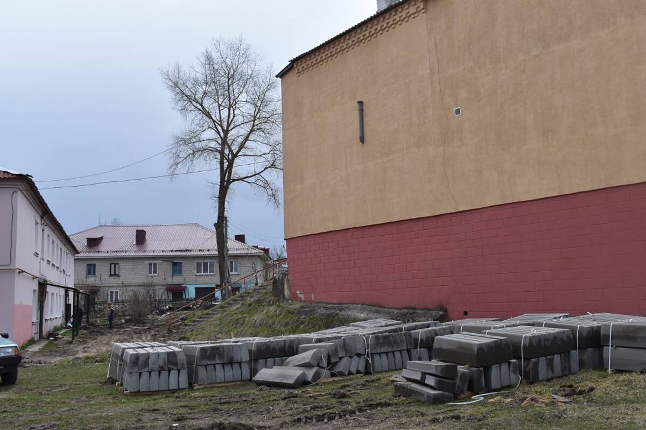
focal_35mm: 36
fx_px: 646
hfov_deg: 53.2
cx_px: 323
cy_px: 215
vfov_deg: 36.8
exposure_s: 1/320
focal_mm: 24
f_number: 9
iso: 200
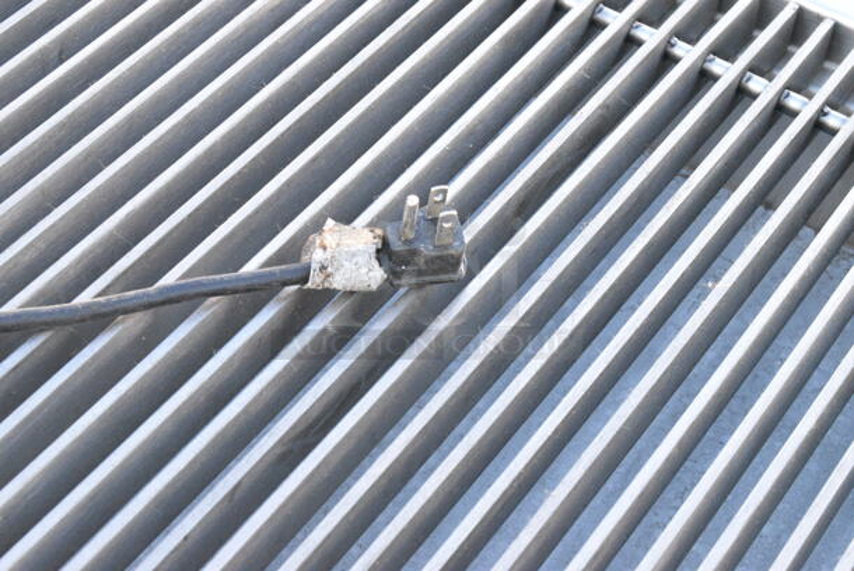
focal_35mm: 82
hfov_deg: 24.6
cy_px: 286
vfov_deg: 16.6
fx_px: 1959
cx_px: 427
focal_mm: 55
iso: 6400
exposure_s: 1/500
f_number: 11
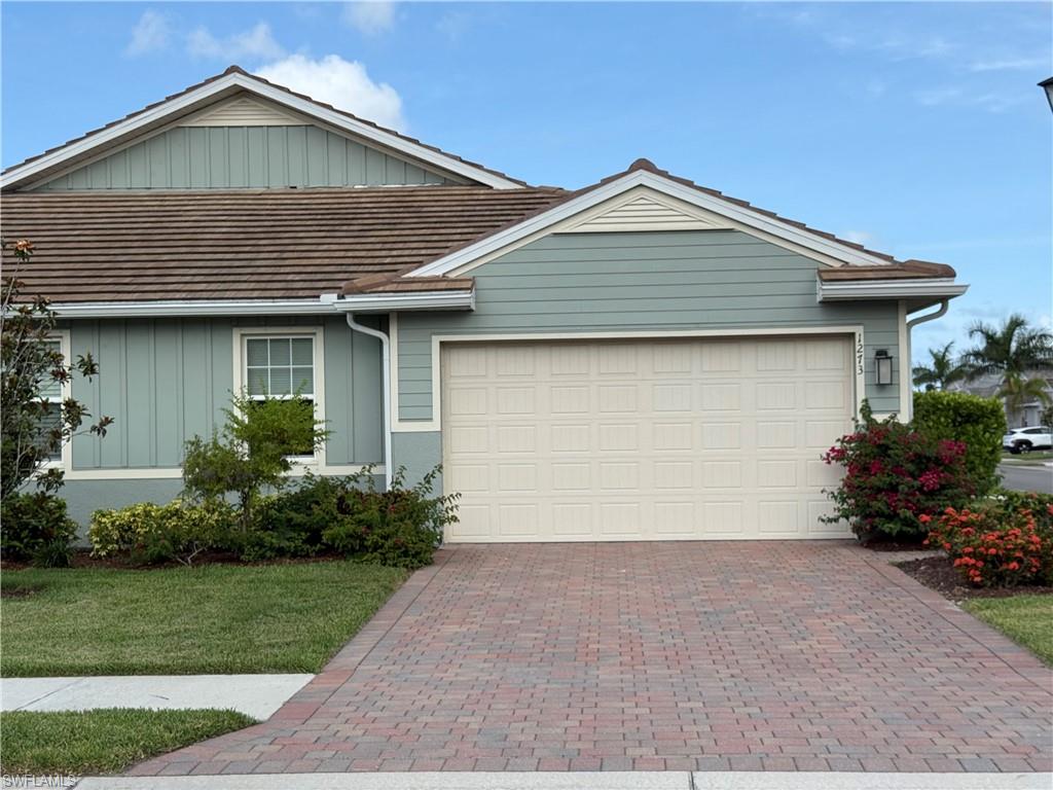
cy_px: 395
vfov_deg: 30.3
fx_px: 1460
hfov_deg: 39.7
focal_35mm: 48
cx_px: 526
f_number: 1.78
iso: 64
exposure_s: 1/4329
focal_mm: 6.76
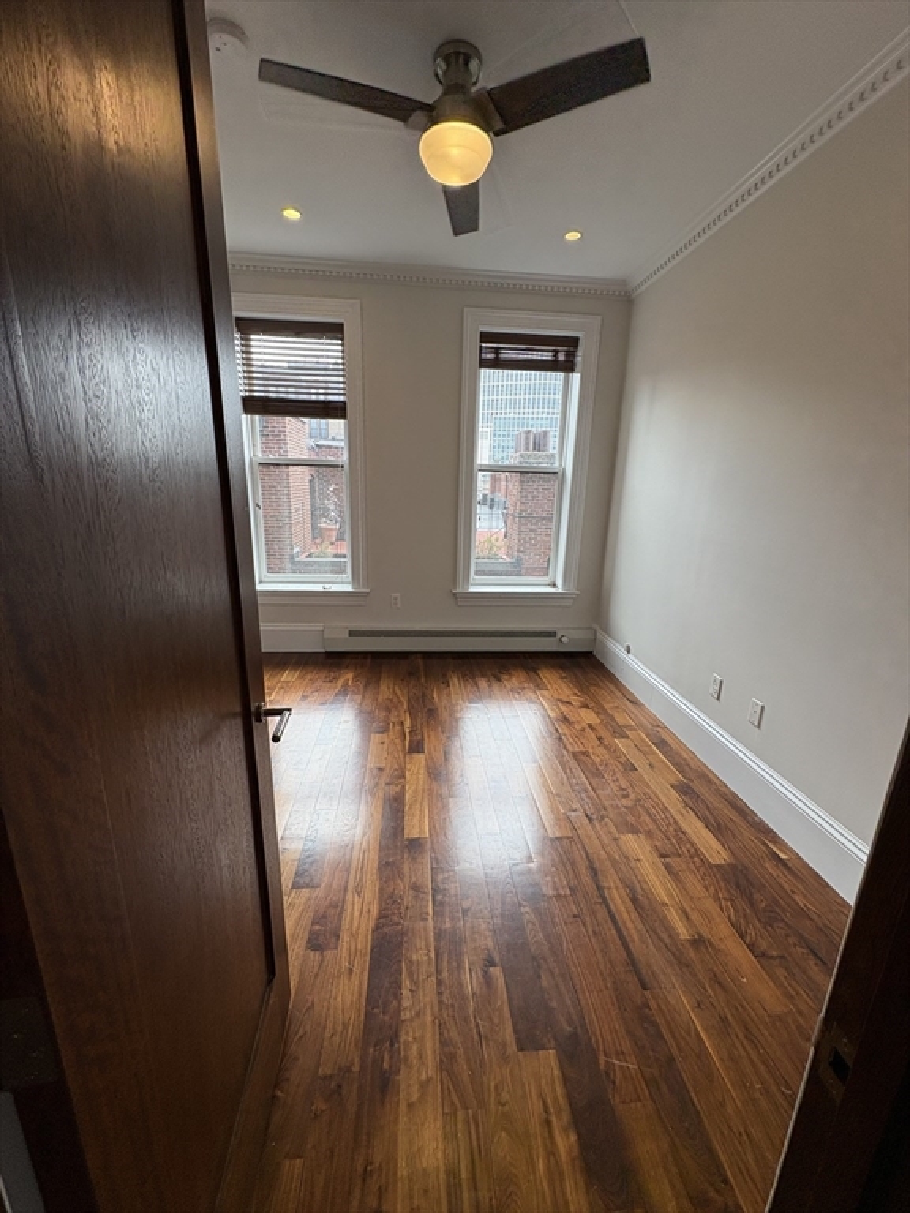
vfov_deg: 102.1
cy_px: 606
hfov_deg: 85.7
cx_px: 455
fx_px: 491
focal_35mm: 14
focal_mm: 2.22
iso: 50
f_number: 2.2
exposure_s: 1/156
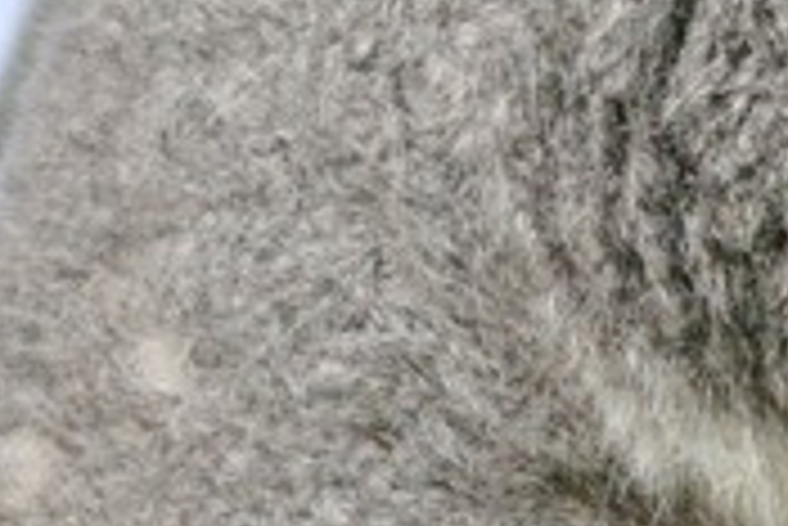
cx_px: 865
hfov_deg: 1.6
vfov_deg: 1.0
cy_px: -151
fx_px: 28916
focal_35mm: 1320
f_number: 5
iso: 1600
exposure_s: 1/50
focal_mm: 150
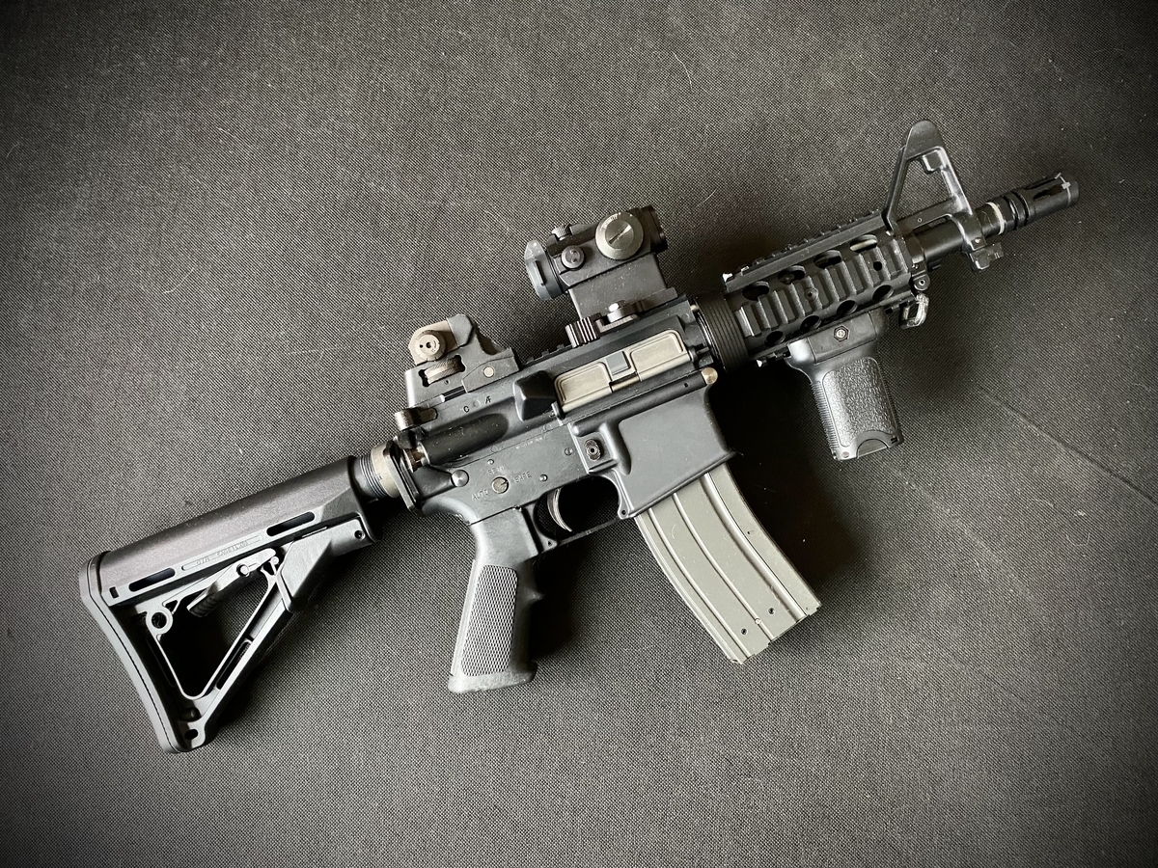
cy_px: 434
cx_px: 579
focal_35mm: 26
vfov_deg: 53.1
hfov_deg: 67.3
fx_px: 870
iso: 640
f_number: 1.8
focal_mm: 4.25
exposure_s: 1/30
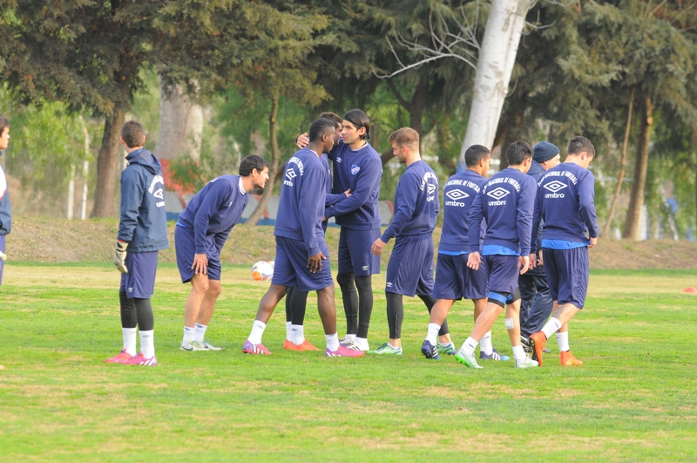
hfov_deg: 4.6
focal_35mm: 450
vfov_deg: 3.0
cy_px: 232
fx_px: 8700
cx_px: 348
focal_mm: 300
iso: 500
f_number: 5.6
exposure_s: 1/320
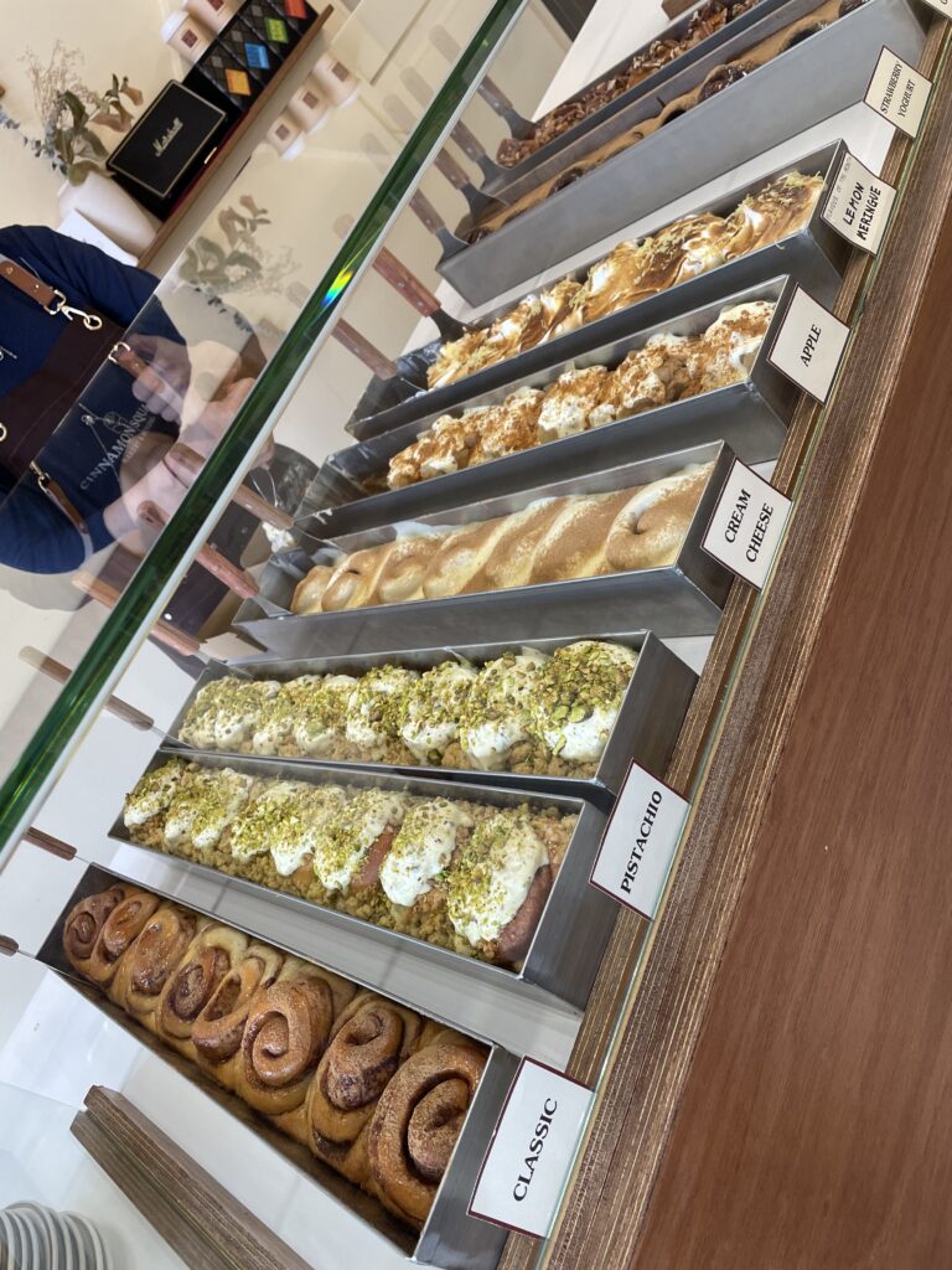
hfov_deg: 53.1
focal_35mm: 26
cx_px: 476
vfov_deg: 67.3
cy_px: 635
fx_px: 953
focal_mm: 4.2
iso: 100
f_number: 1.6
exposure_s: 1/100
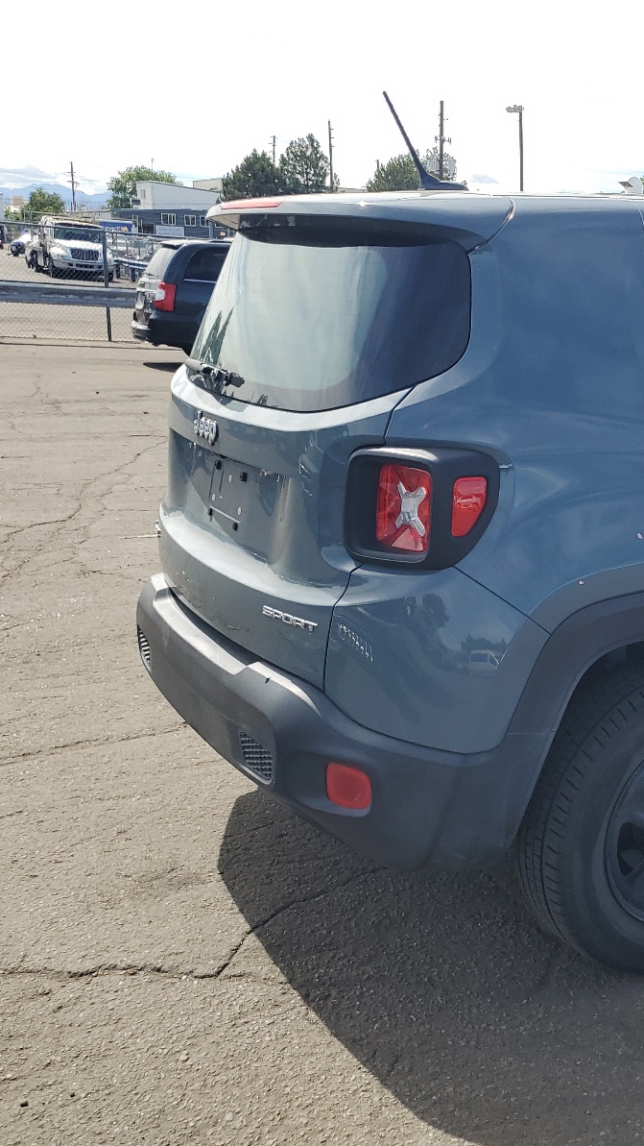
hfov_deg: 28.1
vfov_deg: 52.8
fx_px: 1154
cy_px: 573
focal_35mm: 38
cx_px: 727
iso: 50
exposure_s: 1/2000
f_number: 1.5
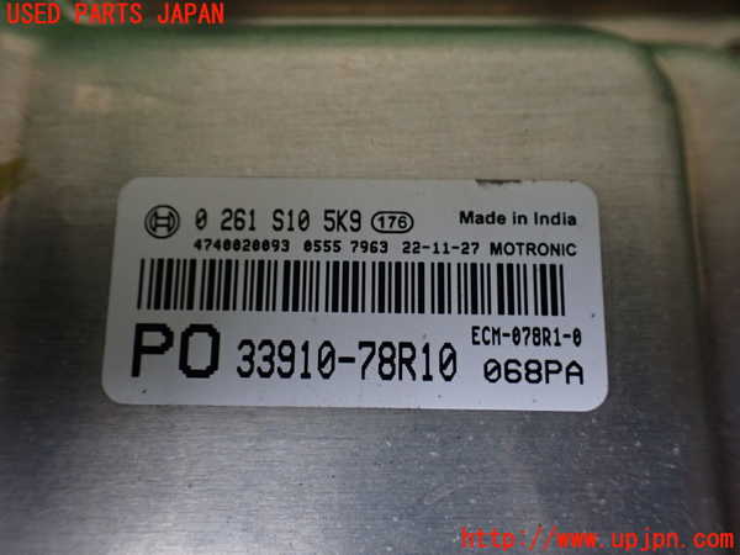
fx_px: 641
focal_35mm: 30
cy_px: 278
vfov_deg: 46.8
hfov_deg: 60.0
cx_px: 370
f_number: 2.3
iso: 400
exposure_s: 1/125
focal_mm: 5.4
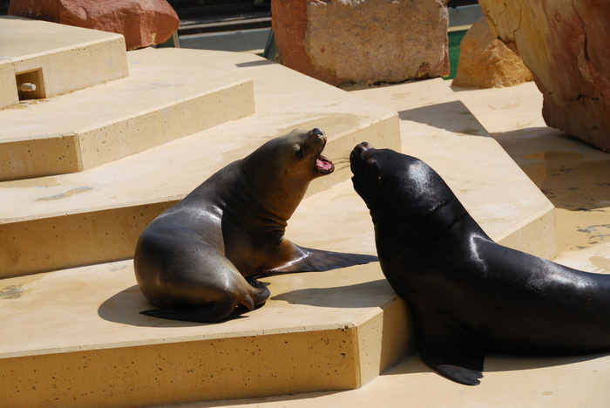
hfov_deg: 20.9
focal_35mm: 98
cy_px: 204
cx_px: 305
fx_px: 1653
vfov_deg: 14.1
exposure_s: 1/640
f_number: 6.3
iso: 100
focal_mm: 65
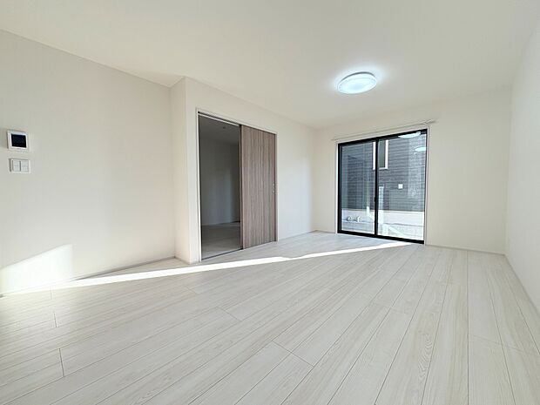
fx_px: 218
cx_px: 270
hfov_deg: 102.1
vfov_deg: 85.7
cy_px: 202
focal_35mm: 14
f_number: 2.2
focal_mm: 2.22
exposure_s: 1/174
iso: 64
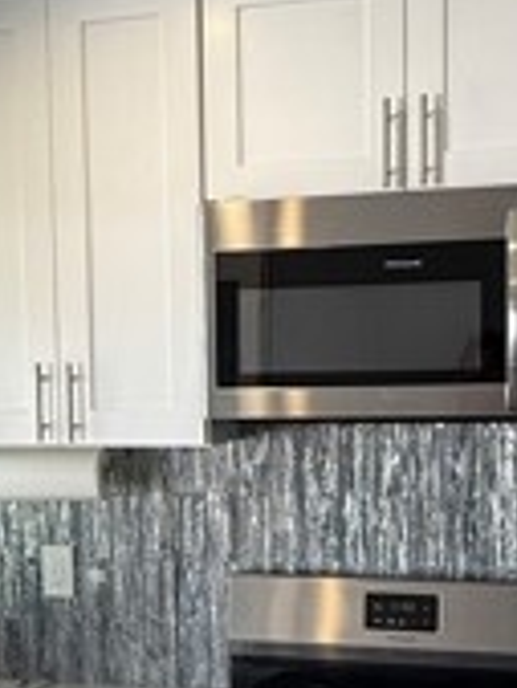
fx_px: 1054
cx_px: 224
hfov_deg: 27.5
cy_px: 476
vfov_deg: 35.7
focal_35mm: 53
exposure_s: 1/120
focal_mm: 2.22
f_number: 2.2
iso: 80
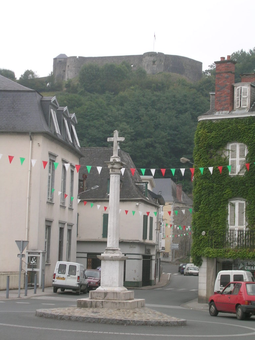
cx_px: 128
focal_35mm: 86
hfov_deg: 17.2
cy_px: 170
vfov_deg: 22.8
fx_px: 845
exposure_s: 1/72.7
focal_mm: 13
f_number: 4.2
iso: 50
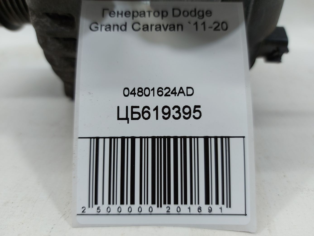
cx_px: 157
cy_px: 118
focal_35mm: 24
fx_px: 218
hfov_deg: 71.6
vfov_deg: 56.8
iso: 40
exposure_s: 1/50
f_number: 1.8
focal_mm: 5.23
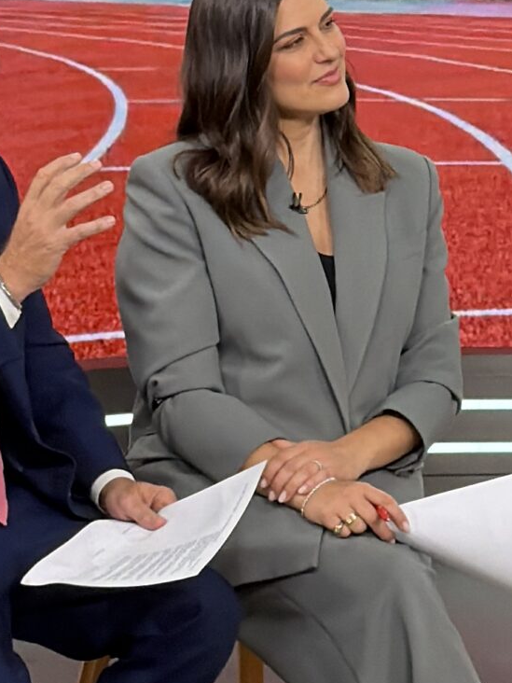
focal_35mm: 200
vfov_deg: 9.9
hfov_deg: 7.4
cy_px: 178
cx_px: 517
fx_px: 3944
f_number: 1.78
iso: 250
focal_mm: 6.76
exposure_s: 1/133
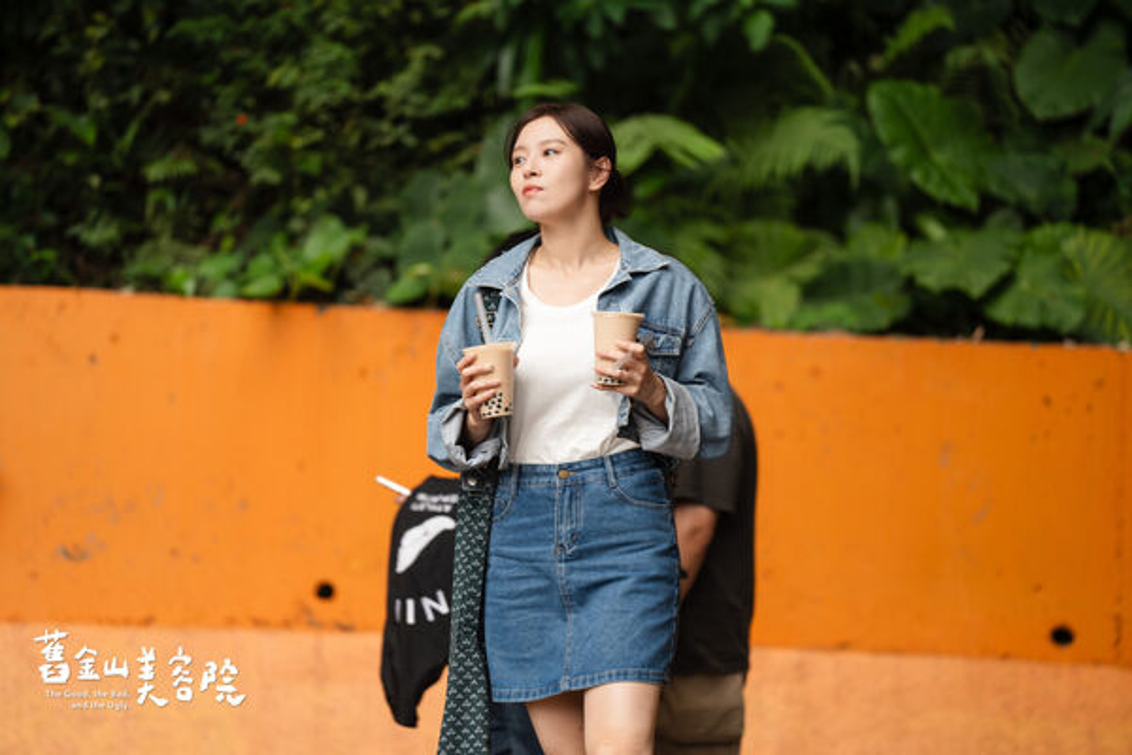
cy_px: 378
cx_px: 566
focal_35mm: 70
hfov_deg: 28.8
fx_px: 2201
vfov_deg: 19.5
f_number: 2.8
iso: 1600
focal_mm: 70
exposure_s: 1/200
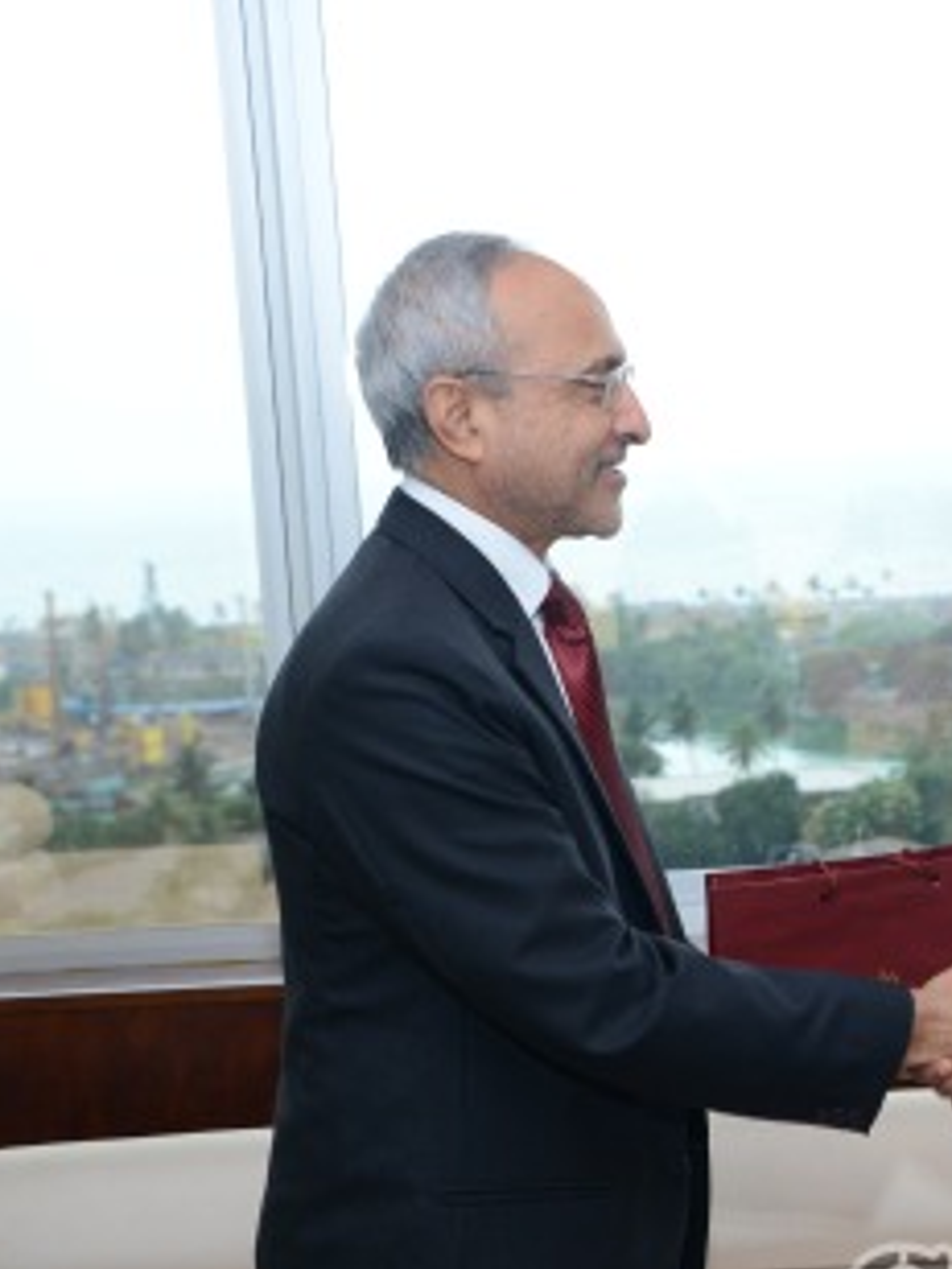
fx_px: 2750
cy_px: 746
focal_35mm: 75
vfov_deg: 26.0
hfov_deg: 19.1
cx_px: 956
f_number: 5
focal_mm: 40
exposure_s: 1/125
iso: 800
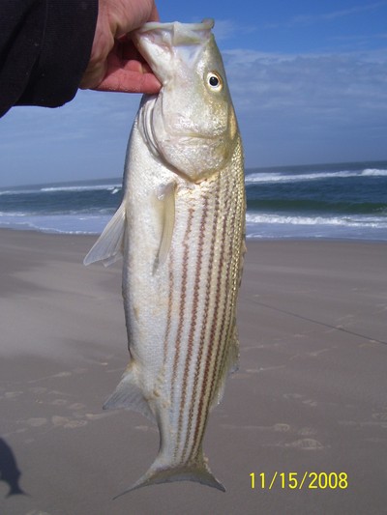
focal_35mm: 37
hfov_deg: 38.7
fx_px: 551
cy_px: 258
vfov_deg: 50.1
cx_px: 194
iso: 80
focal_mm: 6
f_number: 4.8
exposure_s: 1/1500
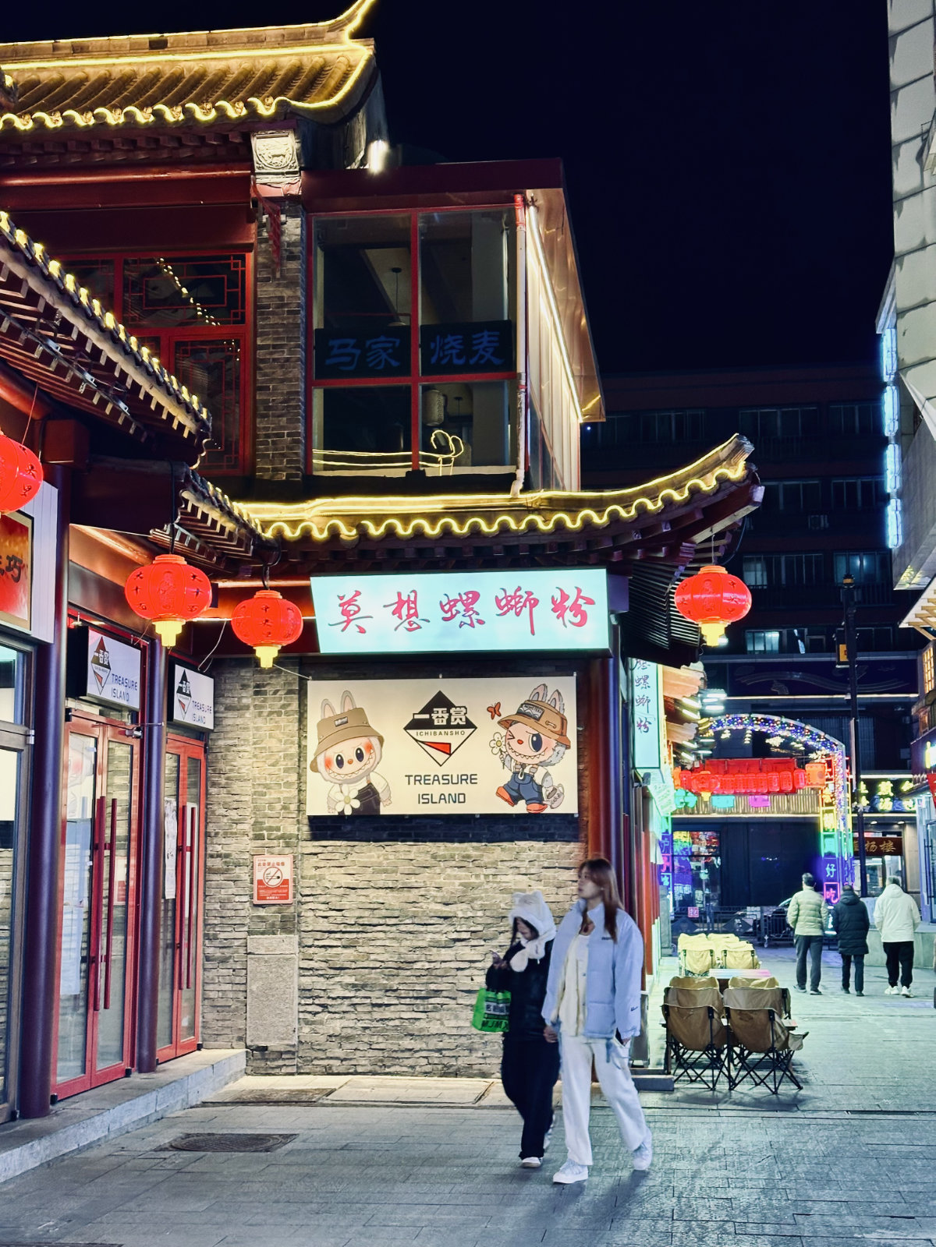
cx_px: 468
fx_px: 1731
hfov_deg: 30.3
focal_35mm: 48
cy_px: 624
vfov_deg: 39.7
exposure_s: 1/50
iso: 125
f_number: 1.8
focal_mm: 6.9
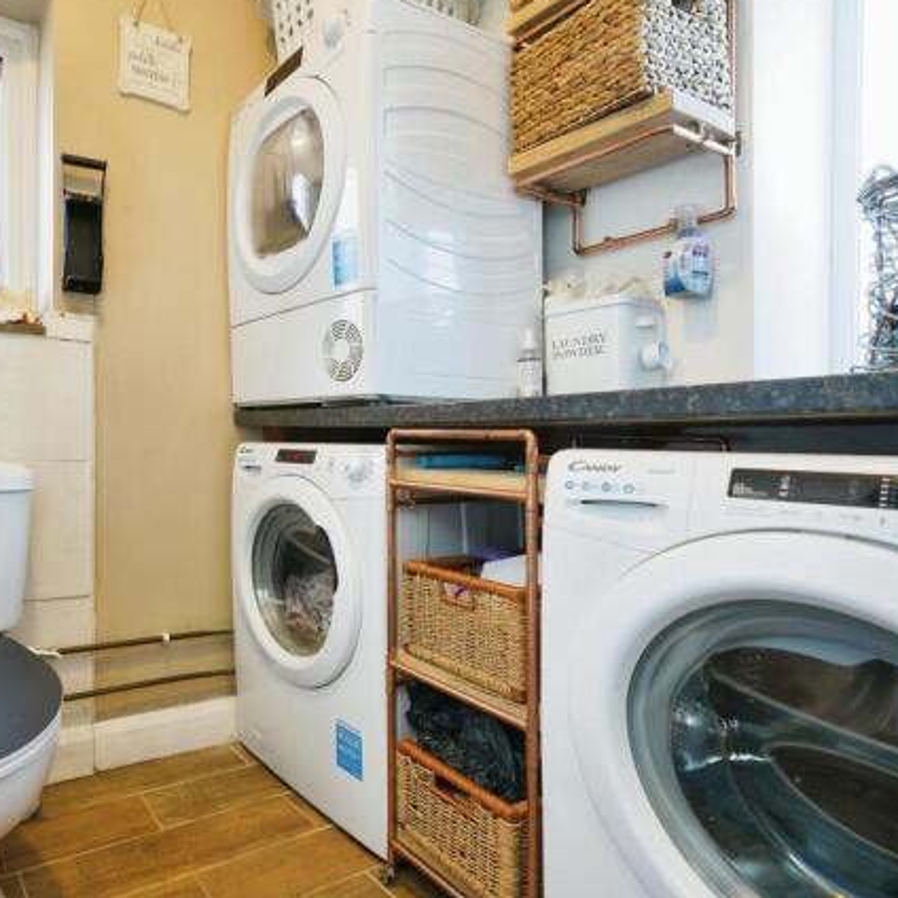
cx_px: 228
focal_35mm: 21
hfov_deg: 67.7
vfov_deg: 72.1
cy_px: 448
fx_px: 616
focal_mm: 16
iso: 1000
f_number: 7.1
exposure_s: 1/20
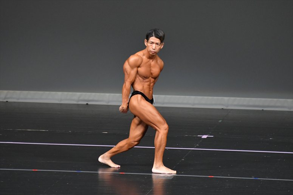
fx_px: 3051
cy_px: 98
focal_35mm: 375
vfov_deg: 3.7
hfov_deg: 5.5
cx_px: 146
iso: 4000
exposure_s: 1/400
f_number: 5.6
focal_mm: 250
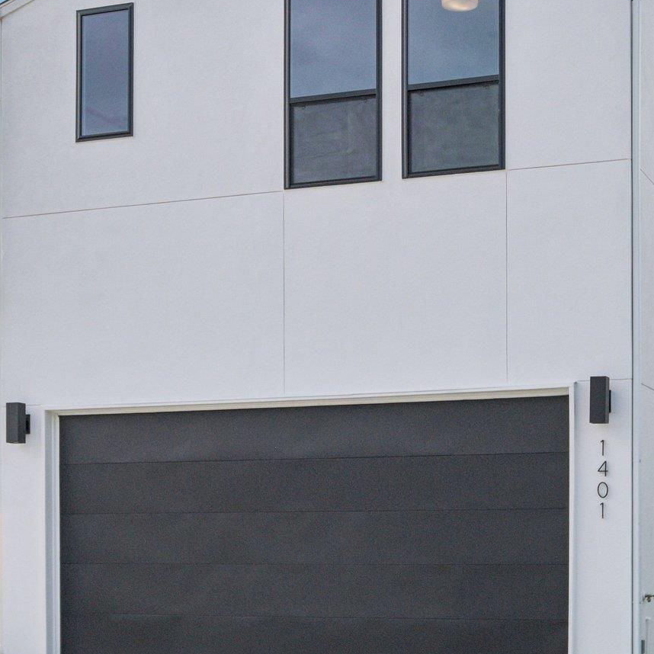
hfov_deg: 23.7
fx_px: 1560
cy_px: 240
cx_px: 353
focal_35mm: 73
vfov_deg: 23.6
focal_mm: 24
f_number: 8
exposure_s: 1/640
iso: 400
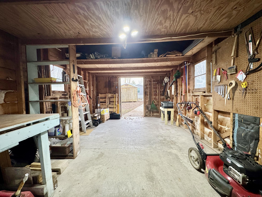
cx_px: 131
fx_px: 106
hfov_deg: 102.1
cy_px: 98
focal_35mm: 14
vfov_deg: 85.7
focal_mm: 2.22
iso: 320
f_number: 2.2
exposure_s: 1/99
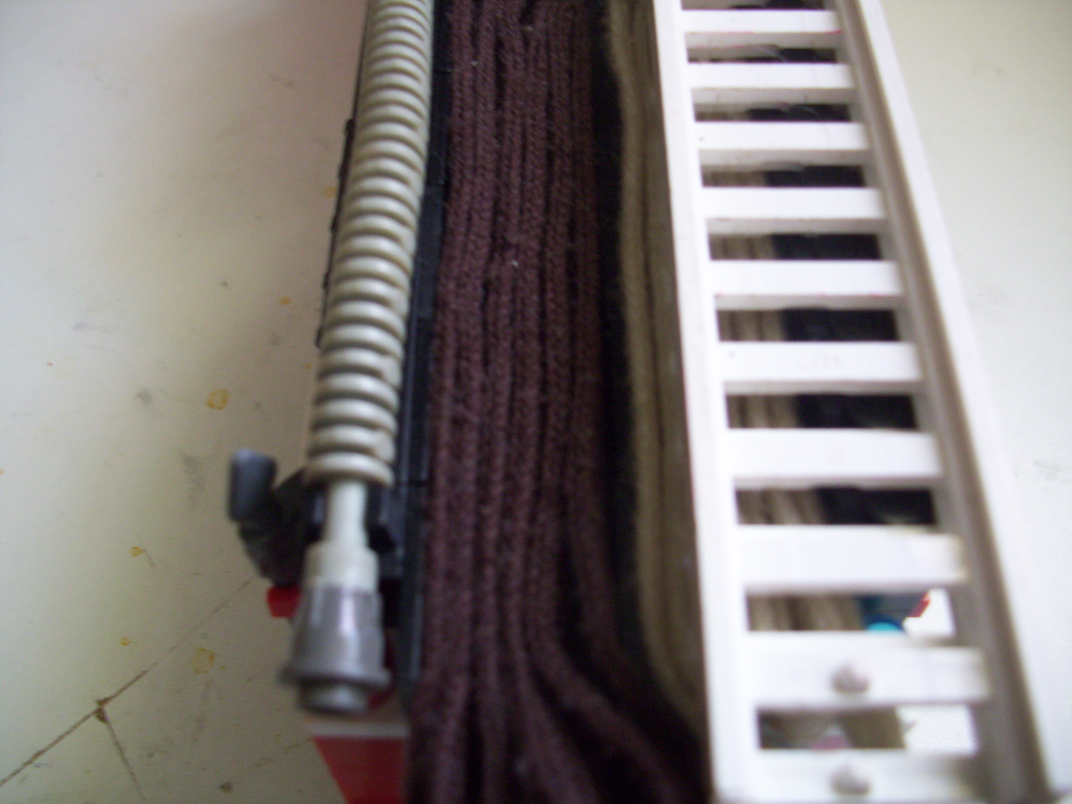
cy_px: 402
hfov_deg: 54.0
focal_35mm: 34
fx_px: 1053
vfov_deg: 41.8
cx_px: 536
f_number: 2.9
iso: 160
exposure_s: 1/10
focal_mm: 5.7
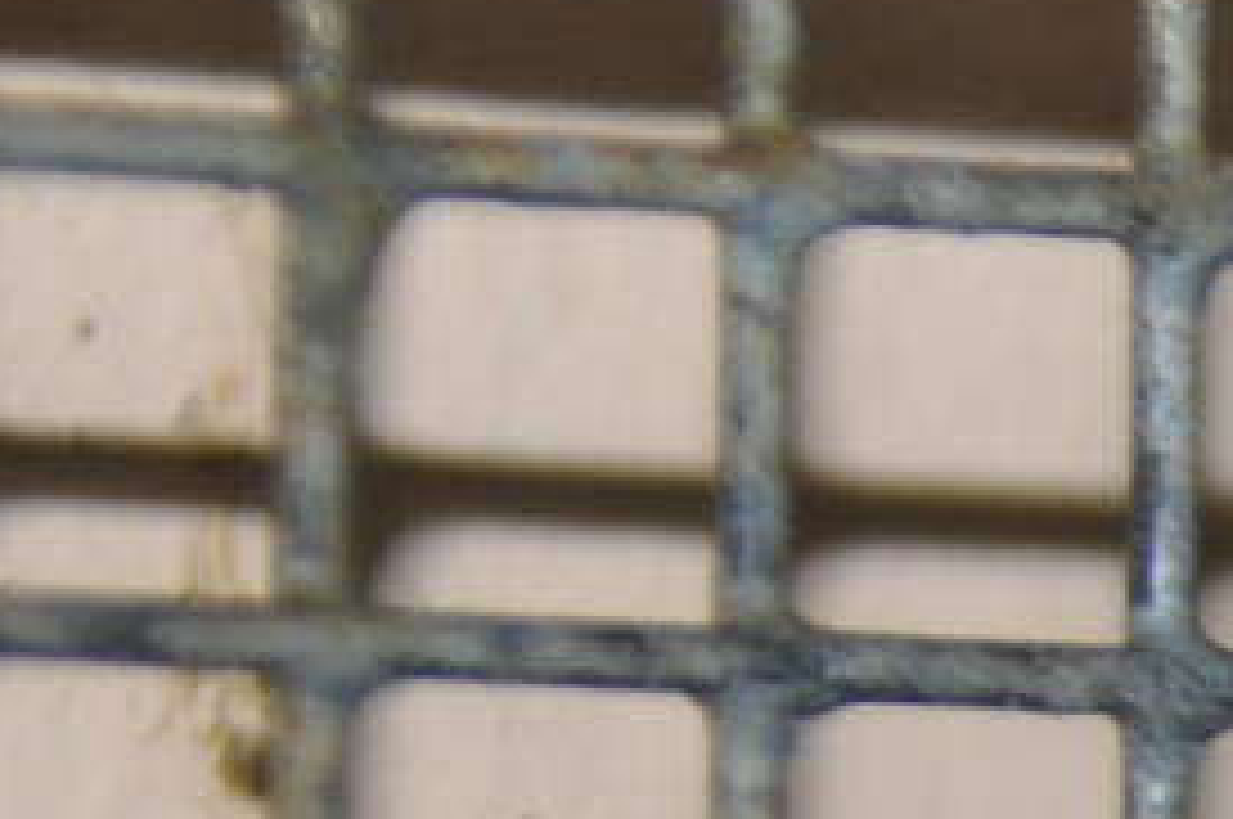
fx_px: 25794
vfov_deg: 1.8
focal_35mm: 754
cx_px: 2718
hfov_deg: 2.7
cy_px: 1892
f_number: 5.6
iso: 1000
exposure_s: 1/60
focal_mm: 86
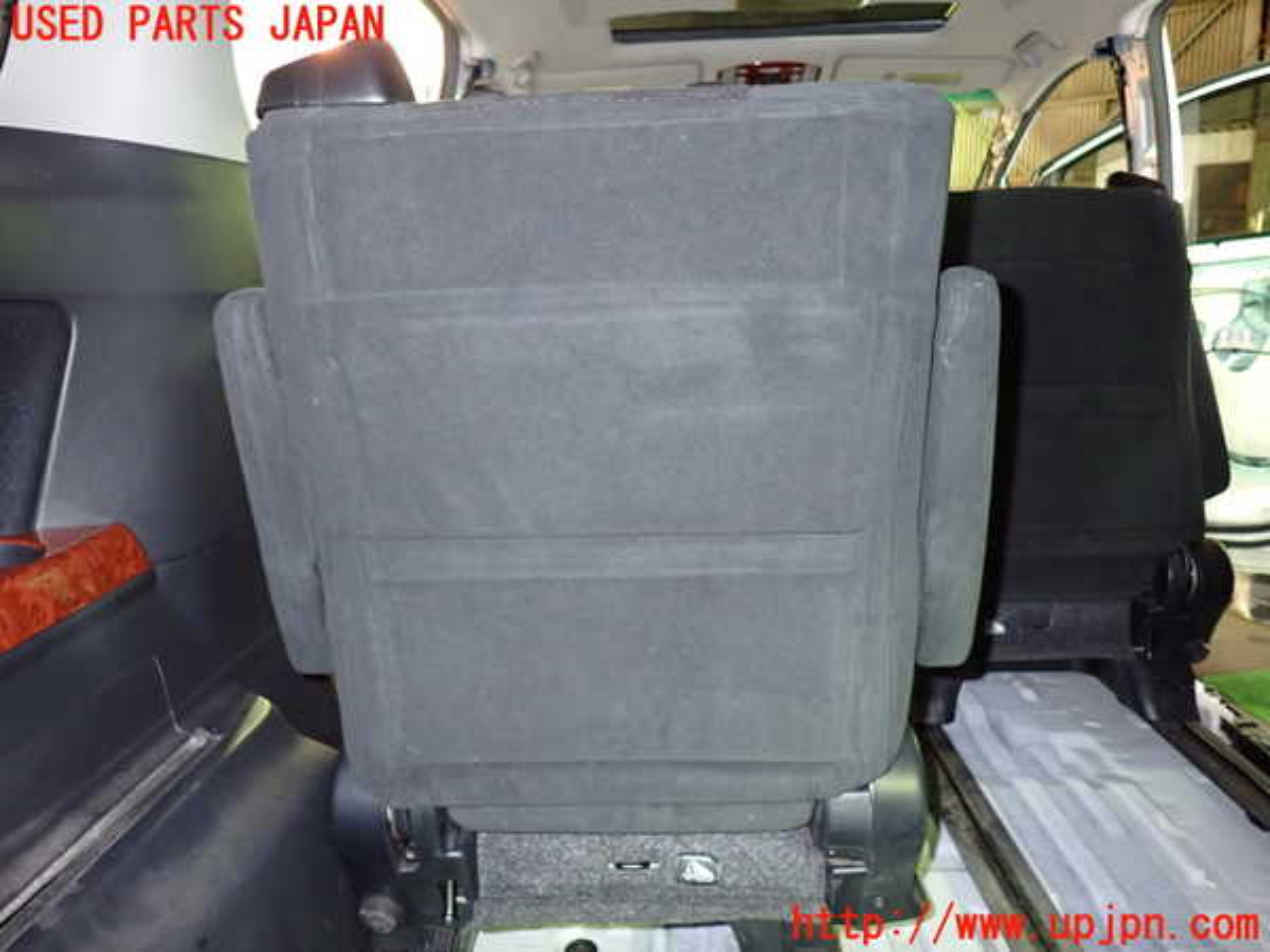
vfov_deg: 54.9
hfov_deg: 69.4
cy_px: 476
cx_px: 635
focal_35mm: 25
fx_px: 917
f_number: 2
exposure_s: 1/30
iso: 500
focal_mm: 4.5
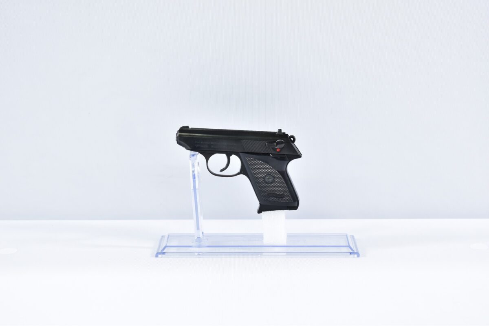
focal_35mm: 75
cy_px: 163
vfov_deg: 18.2
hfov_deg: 27.0
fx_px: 1019
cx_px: 244
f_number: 5.6
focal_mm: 50
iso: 640
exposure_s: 1/20
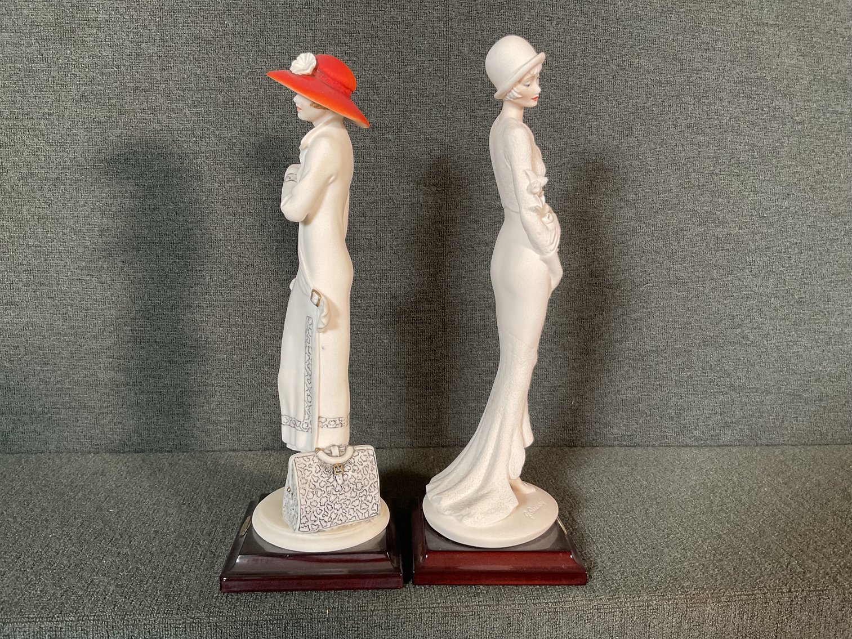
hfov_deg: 61.7
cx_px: 426
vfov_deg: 48.2
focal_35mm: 29
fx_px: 714
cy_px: 320
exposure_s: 1/60
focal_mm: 3
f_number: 1.8
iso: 64
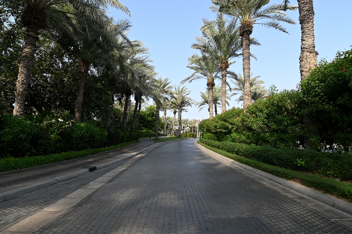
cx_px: 176
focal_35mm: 18
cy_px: 117
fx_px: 176
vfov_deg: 67.4
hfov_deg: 90.0
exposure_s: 1/250
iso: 100
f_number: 5.6
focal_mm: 12
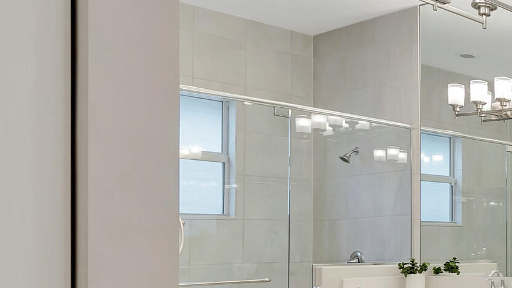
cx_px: 753
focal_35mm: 47
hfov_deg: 29.0
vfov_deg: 24.7
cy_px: 254
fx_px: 638
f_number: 8
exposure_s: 1/20
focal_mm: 10
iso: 500
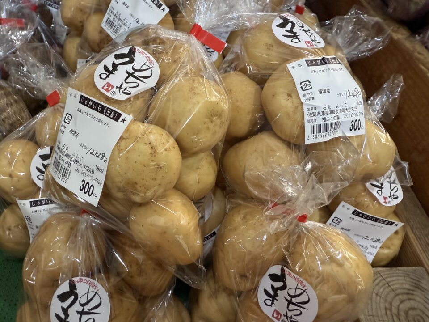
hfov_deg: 71.6
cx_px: 214
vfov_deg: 56.8
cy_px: 161
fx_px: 297
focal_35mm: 24
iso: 320
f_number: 2.2
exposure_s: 1/120
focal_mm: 2.22
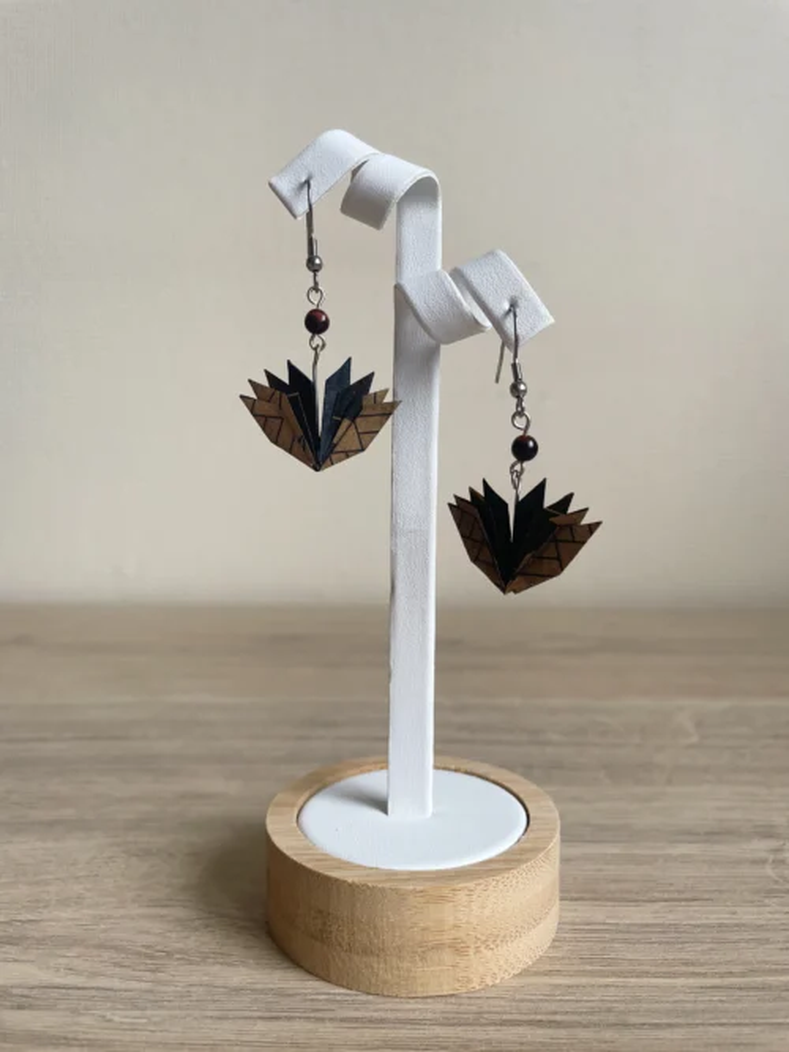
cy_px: 526
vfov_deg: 67.3
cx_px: 394
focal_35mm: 26
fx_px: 790
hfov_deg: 53.0
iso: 125
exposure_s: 1/121
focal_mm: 4.2
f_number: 1.6
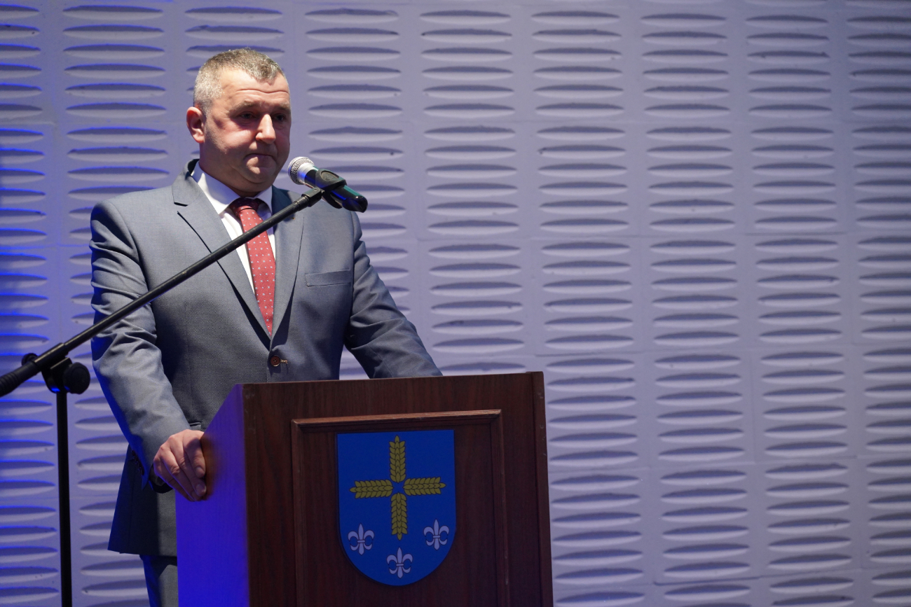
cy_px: 304
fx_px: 2025
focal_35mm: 80
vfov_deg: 17.1
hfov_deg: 25.4
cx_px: 456
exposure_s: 1/160
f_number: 4
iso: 5000
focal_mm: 80
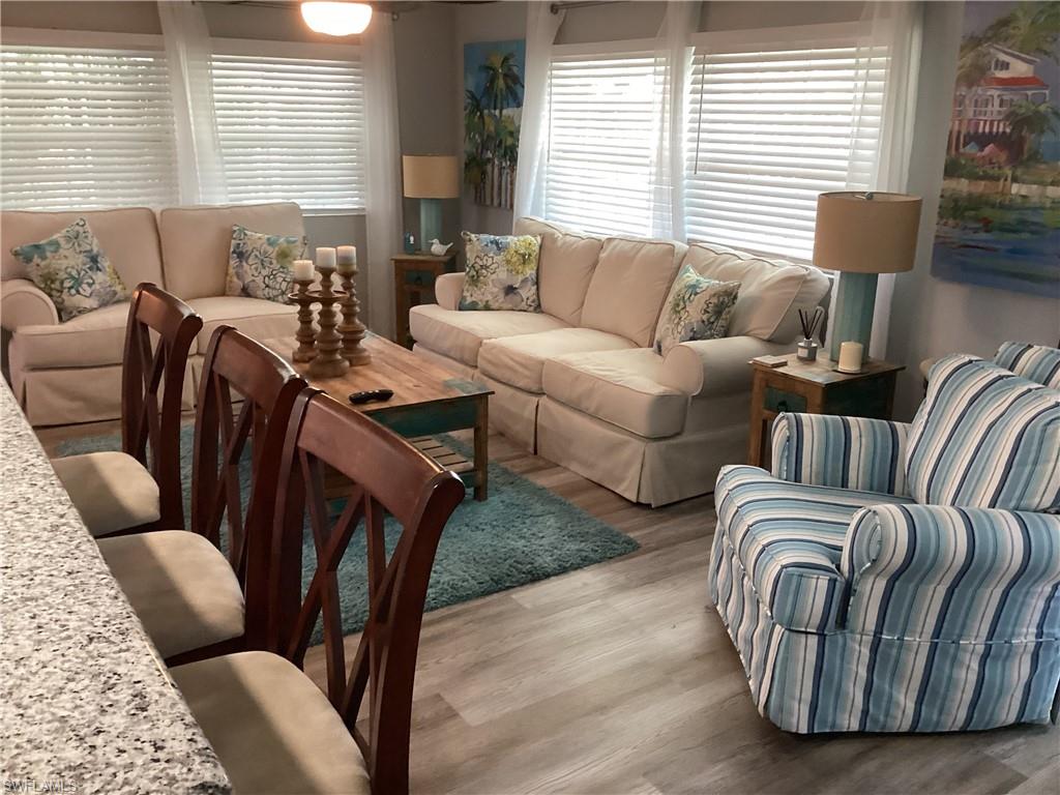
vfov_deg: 45.4
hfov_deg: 58.4
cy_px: 398
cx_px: 530
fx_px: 949
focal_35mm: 31
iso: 250
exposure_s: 1/60
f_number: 2.4
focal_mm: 3.3
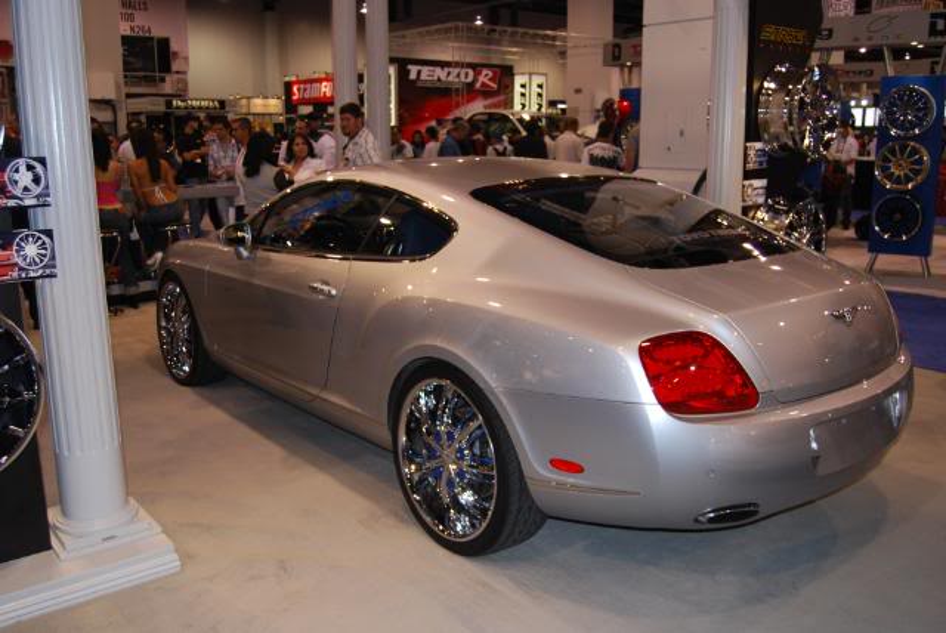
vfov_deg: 40.0
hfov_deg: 57.2
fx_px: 868
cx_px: 473
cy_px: 316
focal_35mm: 33
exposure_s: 1/60
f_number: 3.8
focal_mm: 22
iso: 200
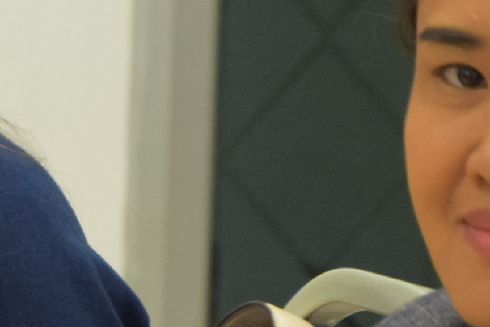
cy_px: 70
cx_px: -294
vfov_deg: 2.3
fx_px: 7970
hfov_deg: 3.5
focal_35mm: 586
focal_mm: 75
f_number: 5.3
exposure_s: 1/60
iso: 1250
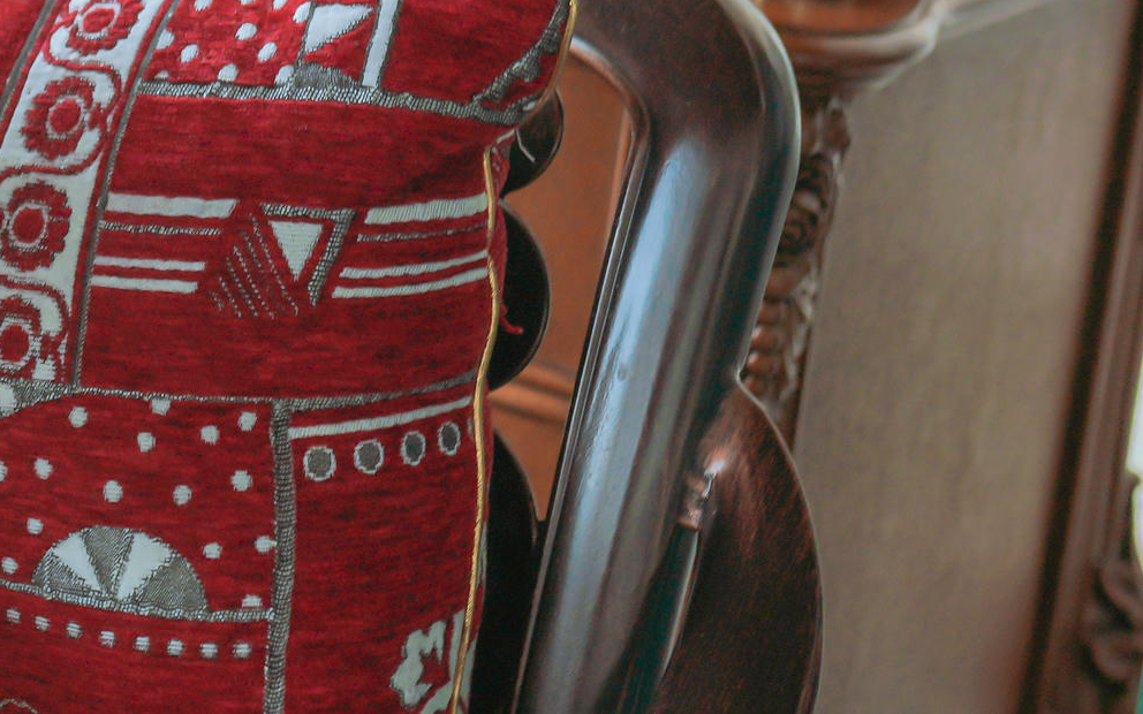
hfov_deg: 13.9
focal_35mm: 143
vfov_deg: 9.1
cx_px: -434
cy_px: -17
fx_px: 4455
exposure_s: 1/80
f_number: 2.8
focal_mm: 35
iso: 200
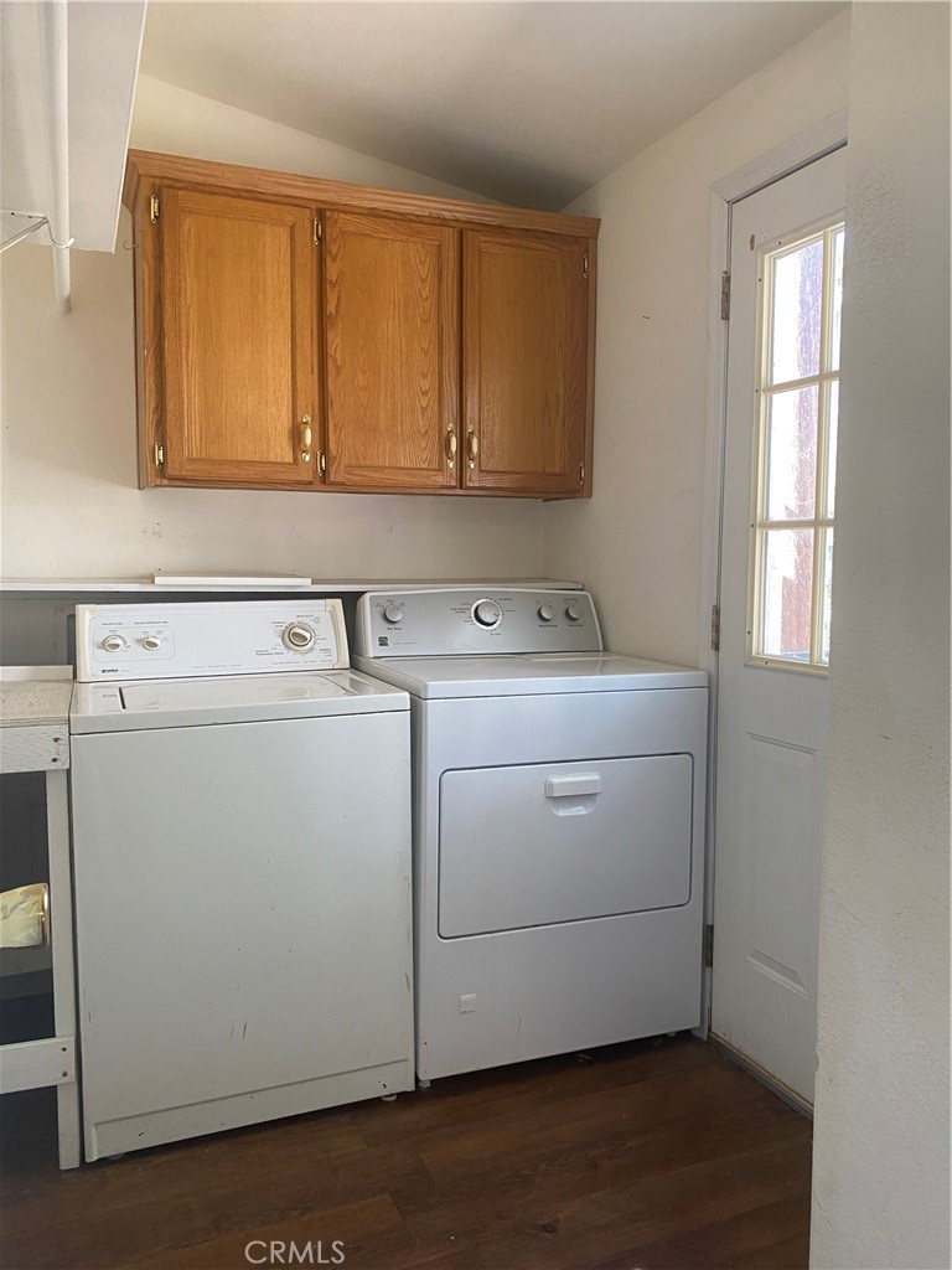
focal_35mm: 26
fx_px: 953
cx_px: 476
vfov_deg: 67.3
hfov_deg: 53.1
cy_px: 635
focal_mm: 4.25
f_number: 1.8
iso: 160
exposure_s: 1/60
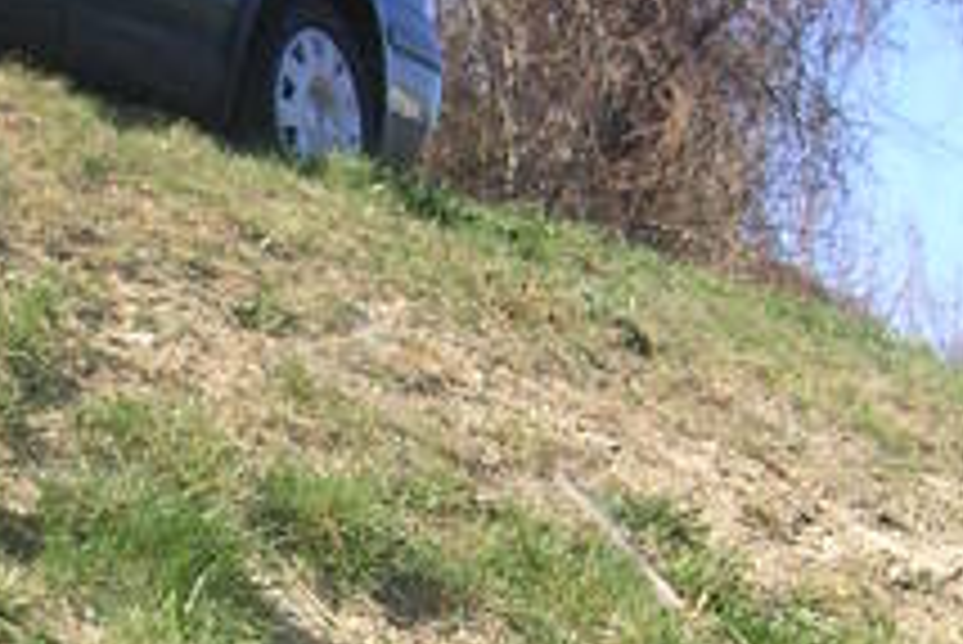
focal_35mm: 144
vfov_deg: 9.5
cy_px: 405
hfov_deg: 14.0
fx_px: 3854
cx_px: -81
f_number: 2.8
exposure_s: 1/1000
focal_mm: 6.1
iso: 64
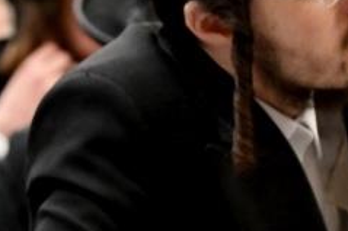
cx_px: -248
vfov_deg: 2.6
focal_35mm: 519
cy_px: 347
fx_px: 5013
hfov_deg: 3.9
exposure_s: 1/160
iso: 800
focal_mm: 81
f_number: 4
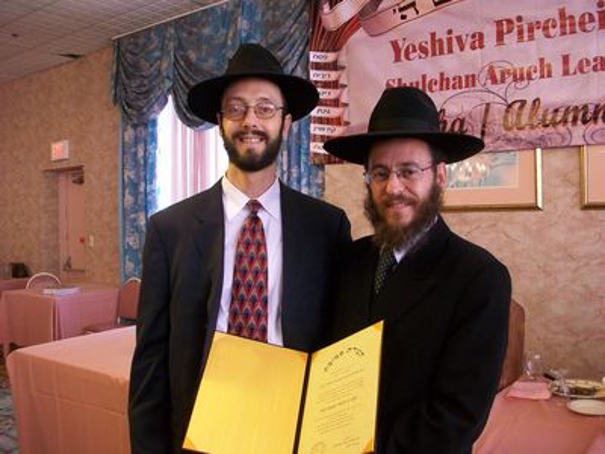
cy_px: 227
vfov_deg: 44.2
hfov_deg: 56.8
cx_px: 302
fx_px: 559
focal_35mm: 32
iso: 160
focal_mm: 5.7
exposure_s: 1/10
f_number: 2.8
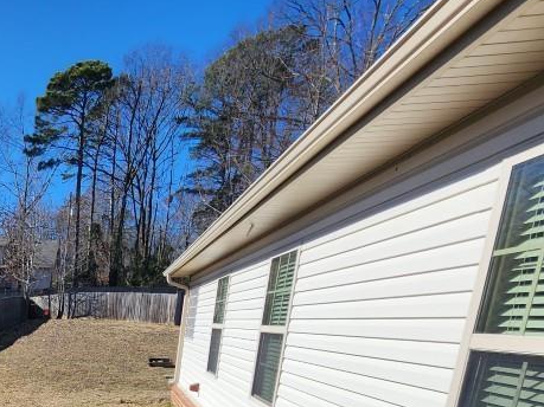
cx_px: -24
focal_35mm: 29
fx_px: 456
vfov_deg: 40.6
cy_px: 428
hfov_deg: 48.3
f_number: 2.2
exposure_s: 1/2551
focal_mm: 2.2
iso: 50
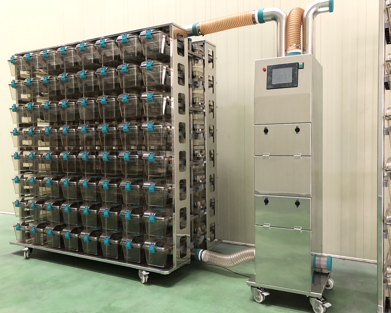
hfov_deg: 58.7
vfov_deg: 48.5
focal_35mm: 30
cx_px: 211
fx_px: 347
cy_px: 156
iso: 100
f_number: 1.8
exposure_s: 1/15
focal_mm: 3.99
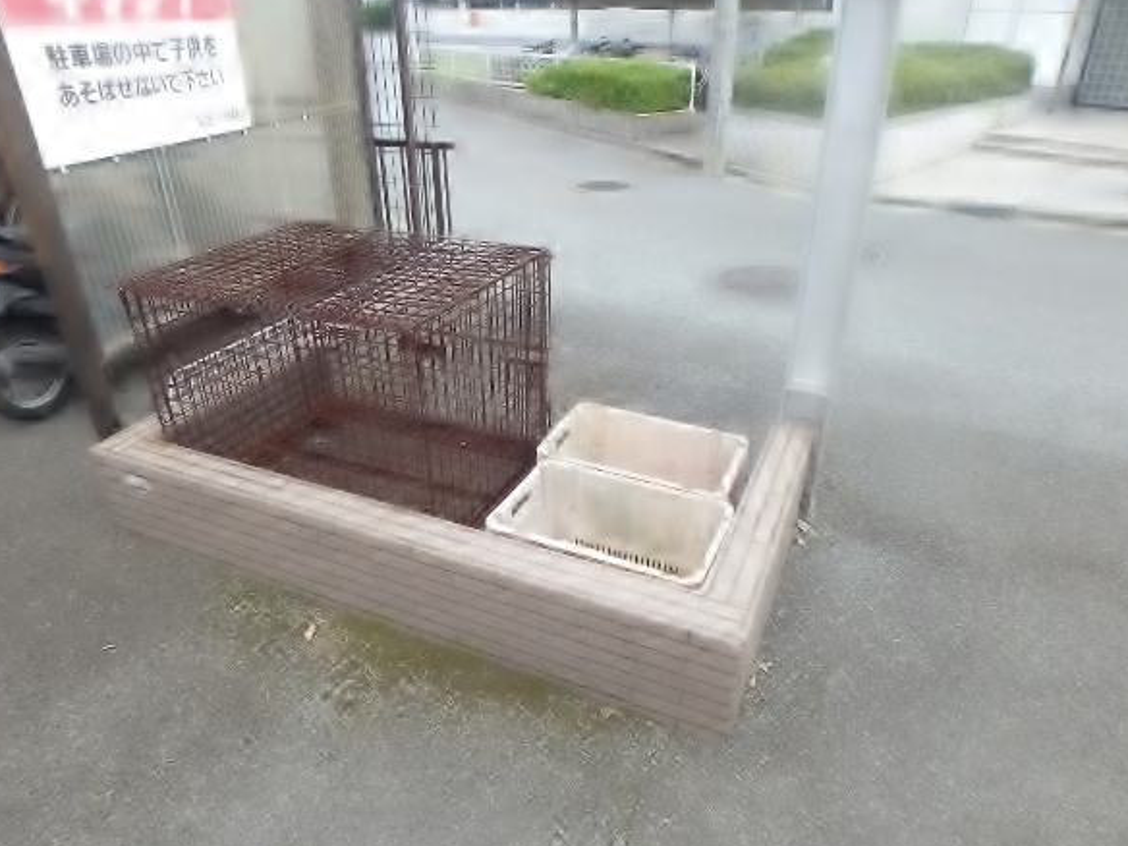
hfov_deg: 73.9
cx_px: 564
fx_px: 749
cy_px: 440
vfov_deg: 58.9
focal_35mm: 23
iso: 125
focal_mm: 3.7
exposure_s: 1/250
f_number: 3.5
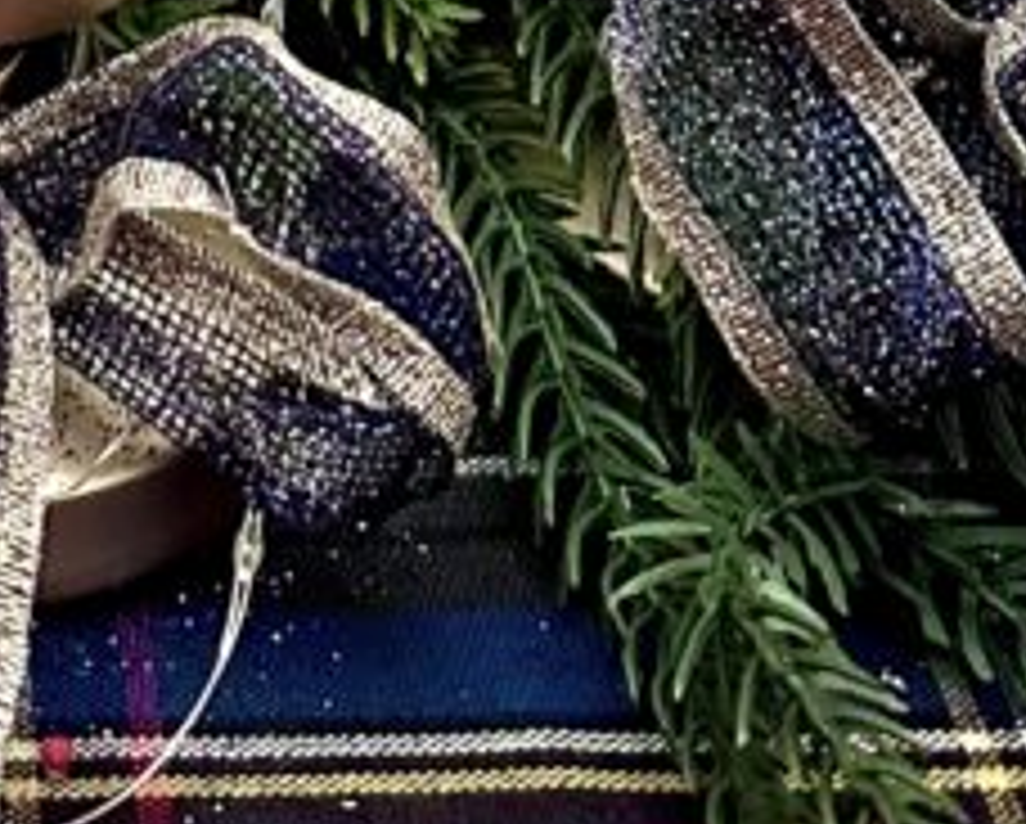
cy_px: -1081
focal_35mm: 105
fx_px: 3192
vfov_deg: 12.1
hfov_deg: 17.5
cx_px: -153
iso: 640
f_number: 1.78
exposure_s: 1/60
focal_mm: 6.86
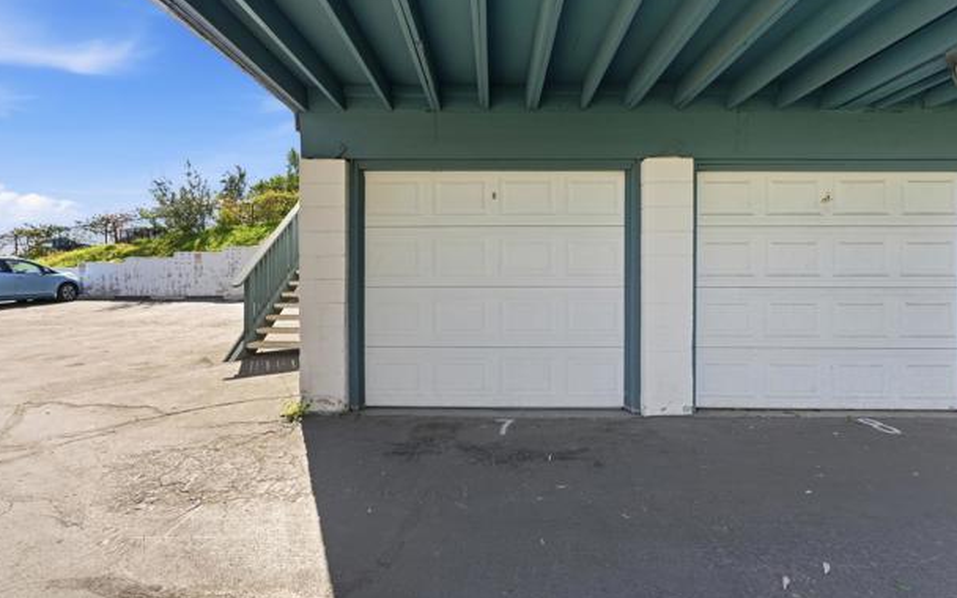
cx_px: 493
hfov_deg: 101.4
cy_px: 297
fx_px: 391
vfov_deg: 74.8
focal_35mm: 15
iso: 250
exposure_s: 1/4000
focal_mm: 14
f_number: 6.3
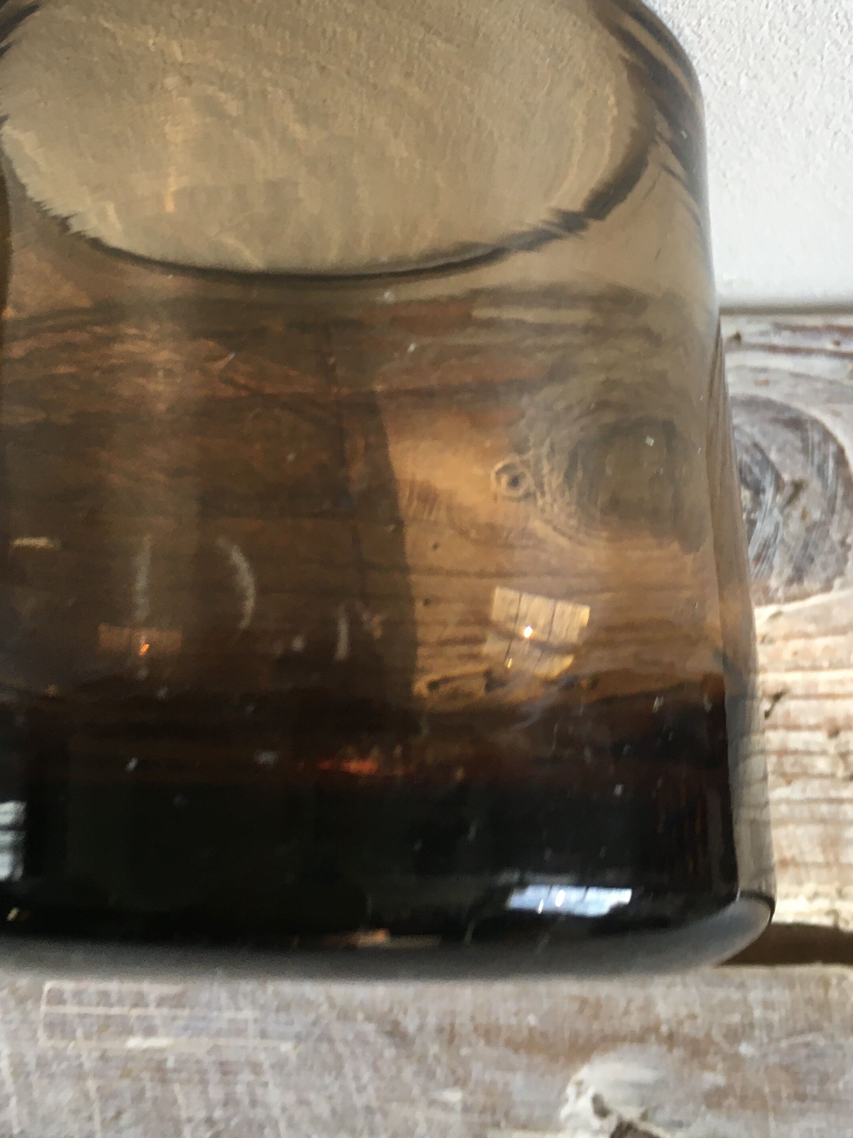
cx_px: 400
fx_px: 1347
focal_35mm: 41
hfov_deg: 35.1
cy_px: 476
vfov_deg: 45.6
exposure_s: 1/33
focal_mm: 4.15
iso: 80
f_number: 2.2
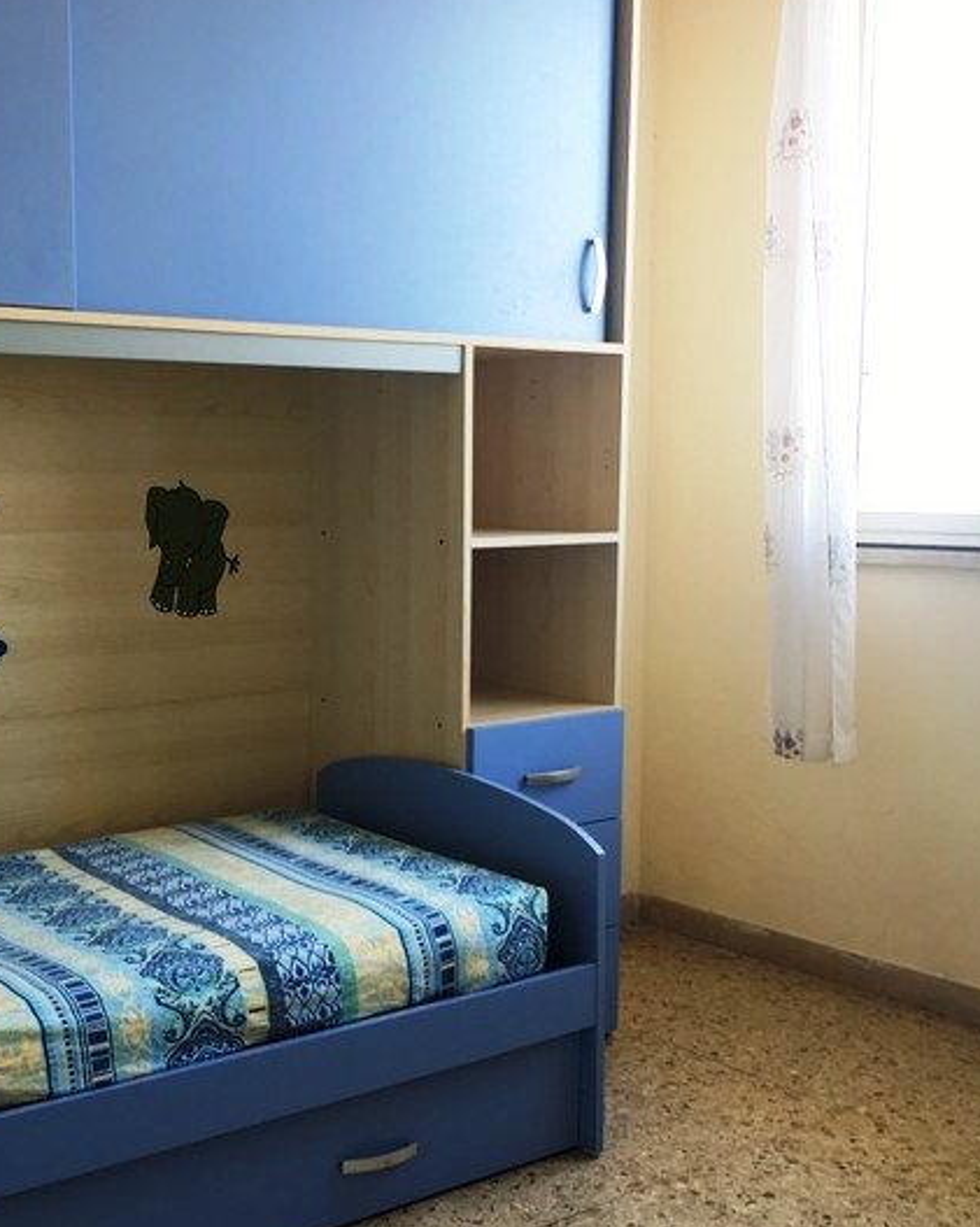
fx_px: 1560
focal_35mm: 43
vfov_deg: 42.9
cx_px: 340
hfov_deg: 34.6
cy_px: 647
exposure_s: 1/33
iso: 25
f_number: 2.2
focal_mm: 4.15
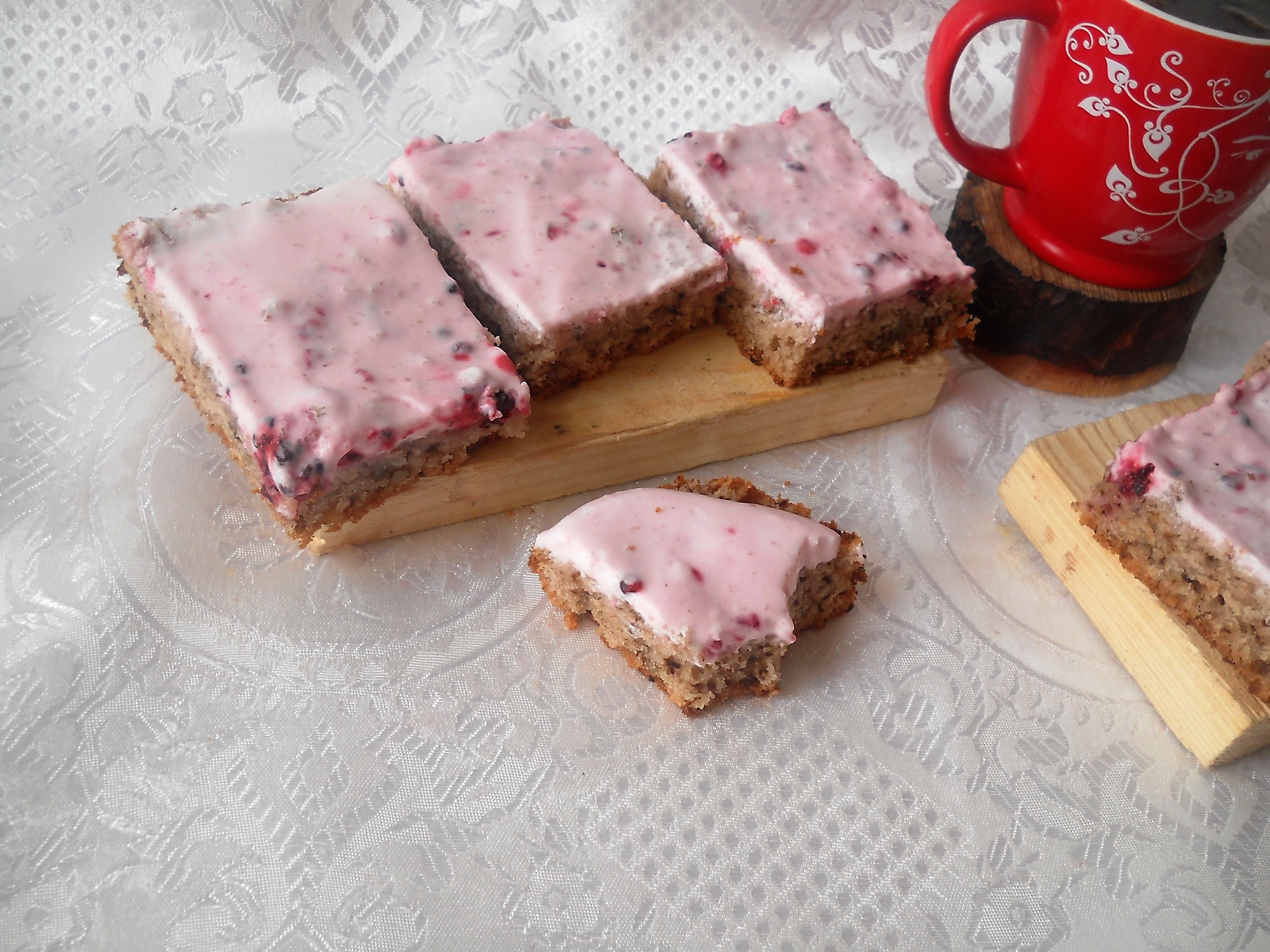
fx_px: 1504
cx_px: 635
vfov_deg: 35.1
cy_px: 476
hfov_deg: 45.8
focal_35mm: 41
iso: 80
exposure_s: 1/100
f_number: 3.1
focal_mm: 6.72
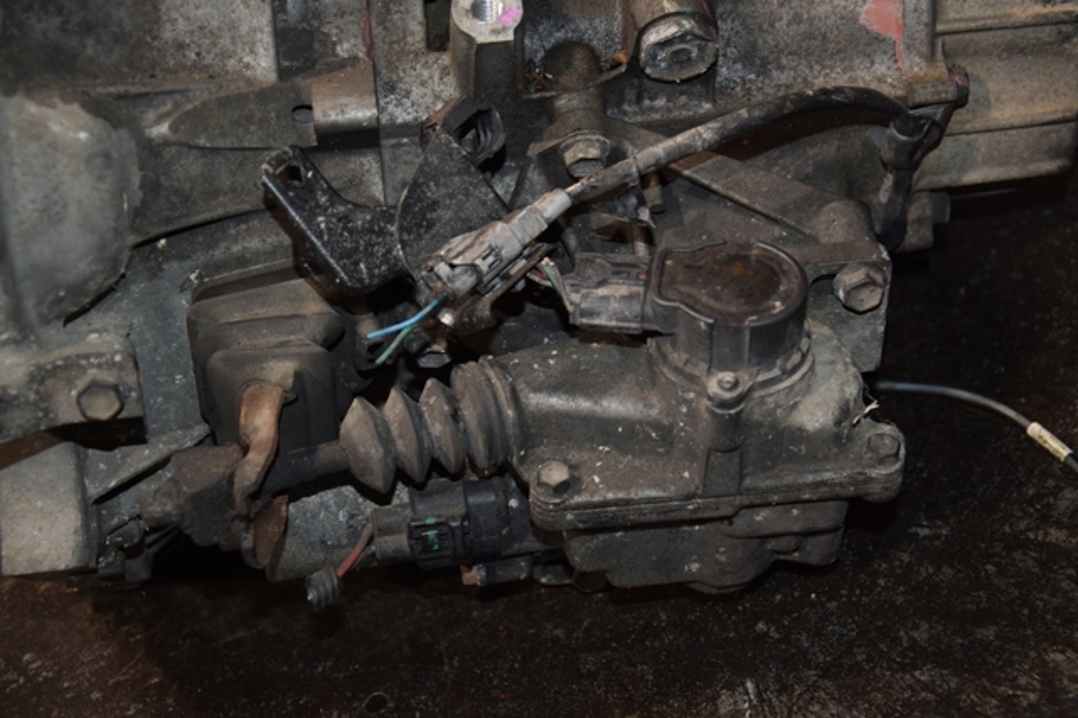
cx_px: 539
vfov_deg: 20.1
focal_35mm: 68
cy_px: 359
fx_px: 2020
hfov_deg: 29.9
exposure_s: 1/60
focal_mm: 45
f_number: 4.8
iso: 800
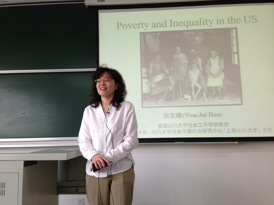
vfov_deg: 42.9
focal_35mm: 33
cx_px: 137
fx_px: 261
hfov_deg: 55.4
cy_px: 102
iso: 50
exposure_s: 1/30
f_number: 2.4
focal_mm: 4.13
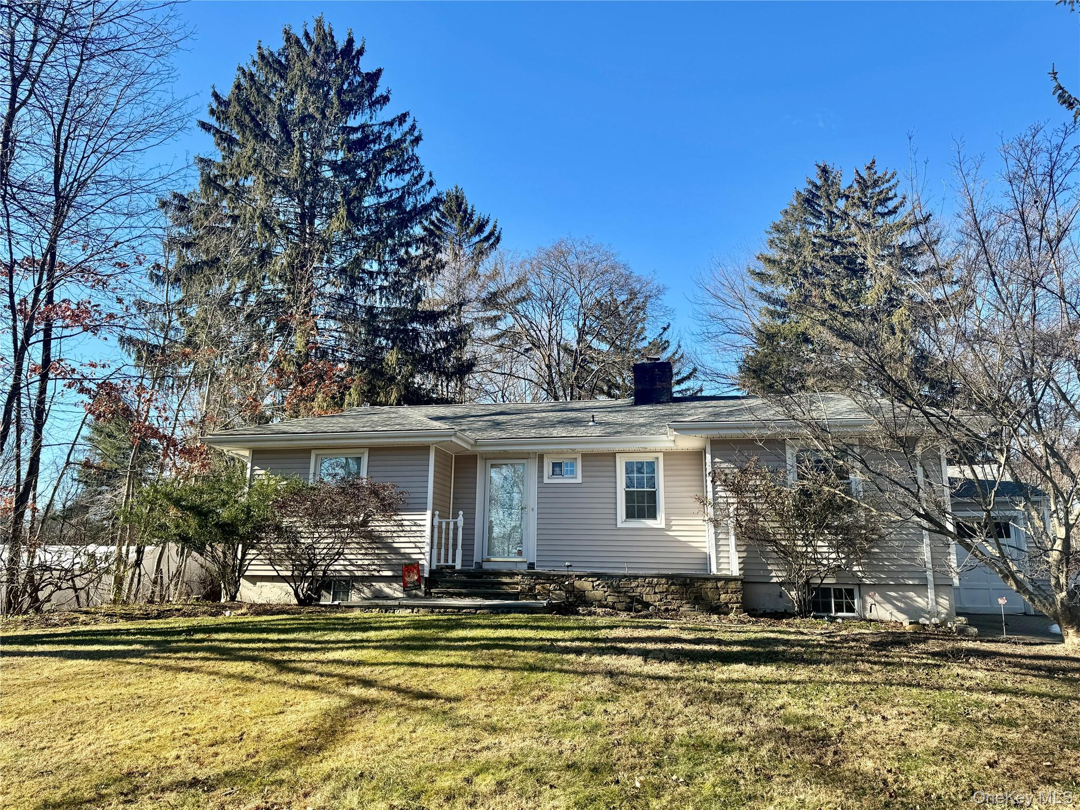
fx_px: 749
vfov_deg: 56.8
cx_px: 540
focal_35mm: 24
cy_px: 405
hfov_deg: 71.6
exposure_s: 1/1597
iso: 80
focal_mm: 6.76
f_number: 1.78
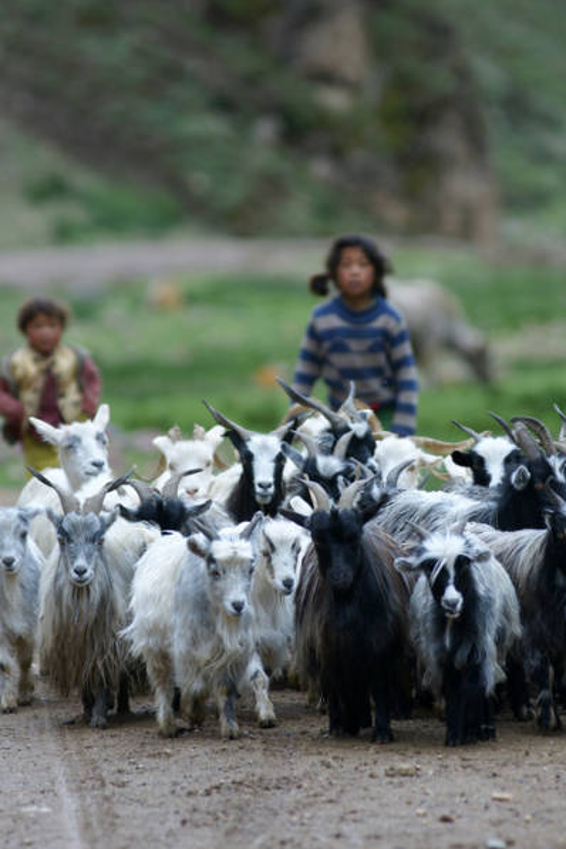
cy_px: 425
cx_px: 333
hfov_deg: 3.0
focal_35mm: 452
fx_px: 10659
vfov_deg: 4.6
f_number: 2.8
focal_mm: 200
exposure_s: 1/500
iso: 100
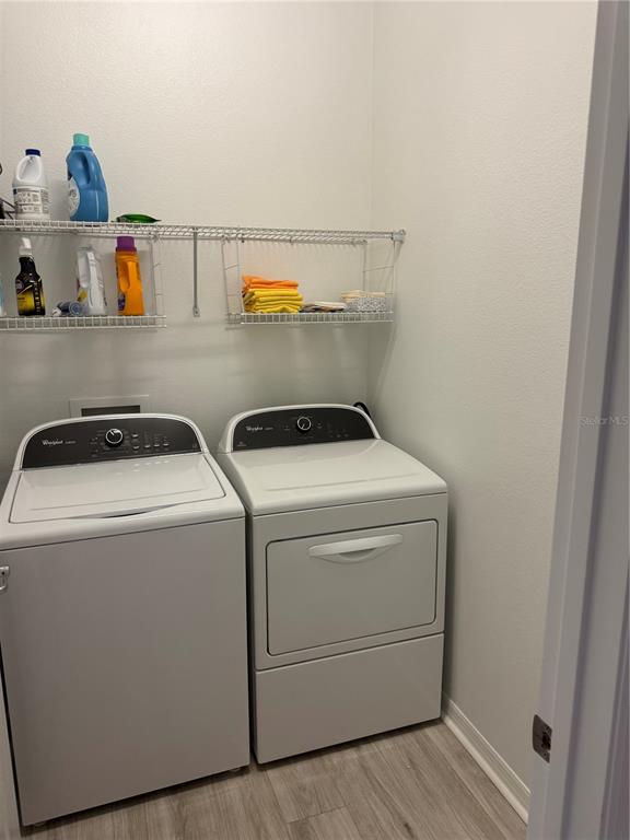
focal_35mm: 24
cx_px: 315
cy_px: 420
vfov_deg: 71.6
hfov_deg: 56.8
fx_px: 582
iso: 200
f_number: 1.78
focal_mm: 6.76
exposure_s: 1/120
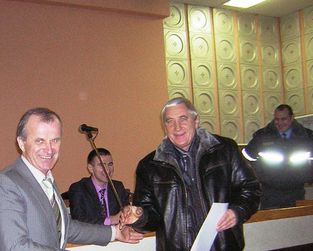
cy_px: 188
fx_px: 528
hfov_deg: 32.9
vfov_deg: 26.3
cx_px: 130
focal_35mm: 57
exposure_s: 1/60.1
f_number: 2.6
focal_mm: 4.7
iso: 157
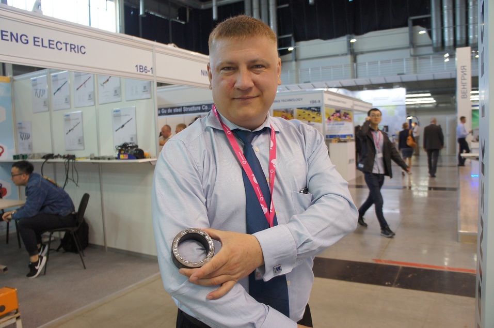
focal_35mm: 27
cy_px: 164
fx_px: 370
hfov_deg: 67.5
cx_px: 247
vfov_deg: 47.8
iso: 640
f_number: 4
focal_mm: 18
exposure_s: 1/160
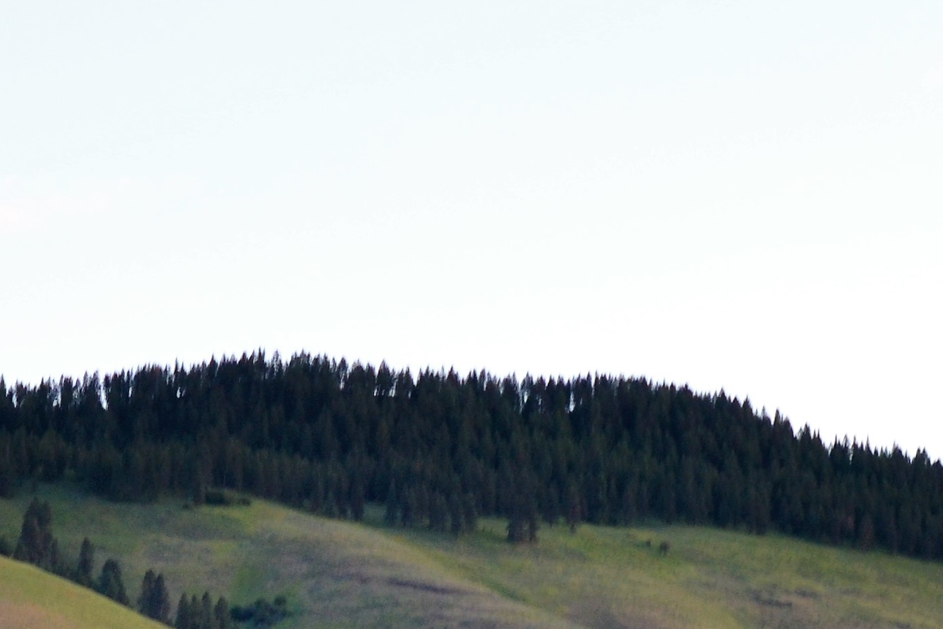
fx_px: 5161
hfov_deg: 10.4
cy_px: 567
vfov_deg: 7.0
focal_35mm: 197
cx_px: 142
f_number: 4.5
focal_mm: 40
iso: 400
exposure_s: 1/80
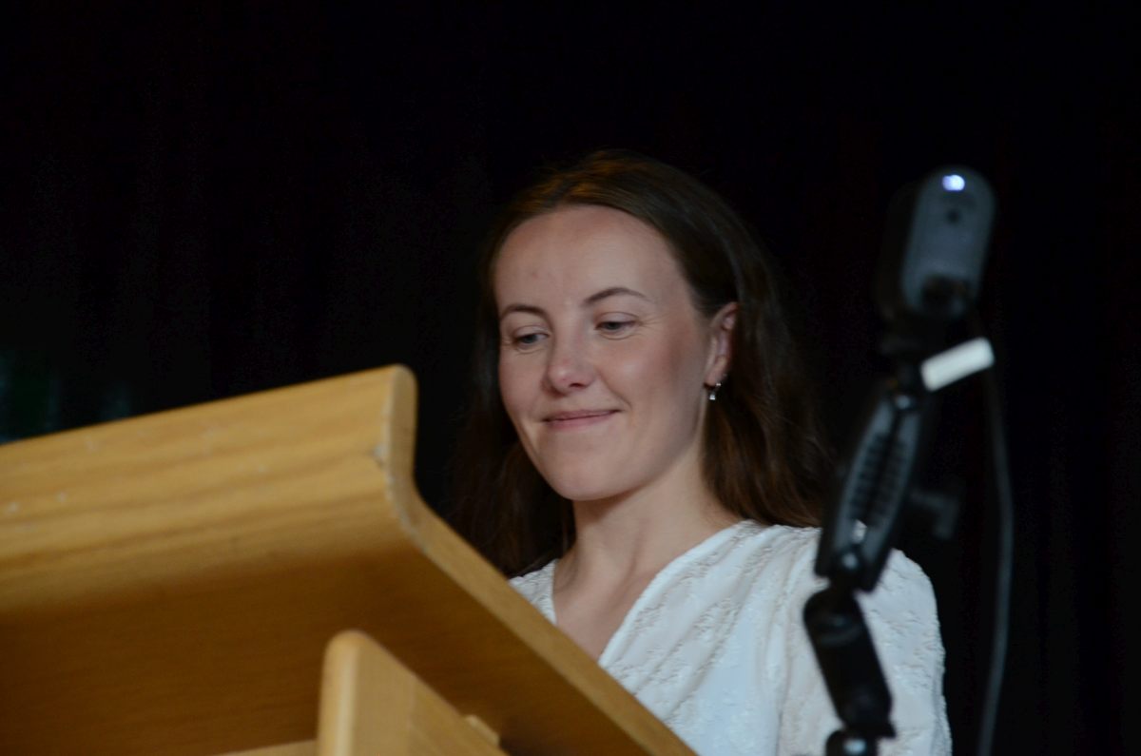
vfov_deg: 8.7
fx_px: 4982
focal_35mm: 158
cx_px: 570
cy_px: 378
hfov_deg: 13.1
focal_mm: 105
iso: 1600
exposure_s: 1/50
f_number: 5.6
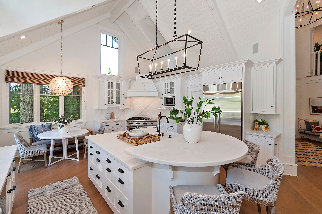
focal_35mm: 15
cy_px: 107
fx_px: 134
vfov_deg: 77.3
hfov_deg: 100.4
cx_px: 161
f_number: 8
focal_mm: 10
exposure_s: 1/30
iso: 400
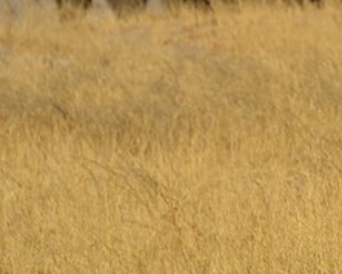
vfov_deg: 0.8
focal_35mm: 1894
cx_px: 983
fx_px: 19188
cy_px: -239
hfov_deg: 1.0
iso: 400
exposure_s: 1/500
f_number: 9
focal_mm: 280
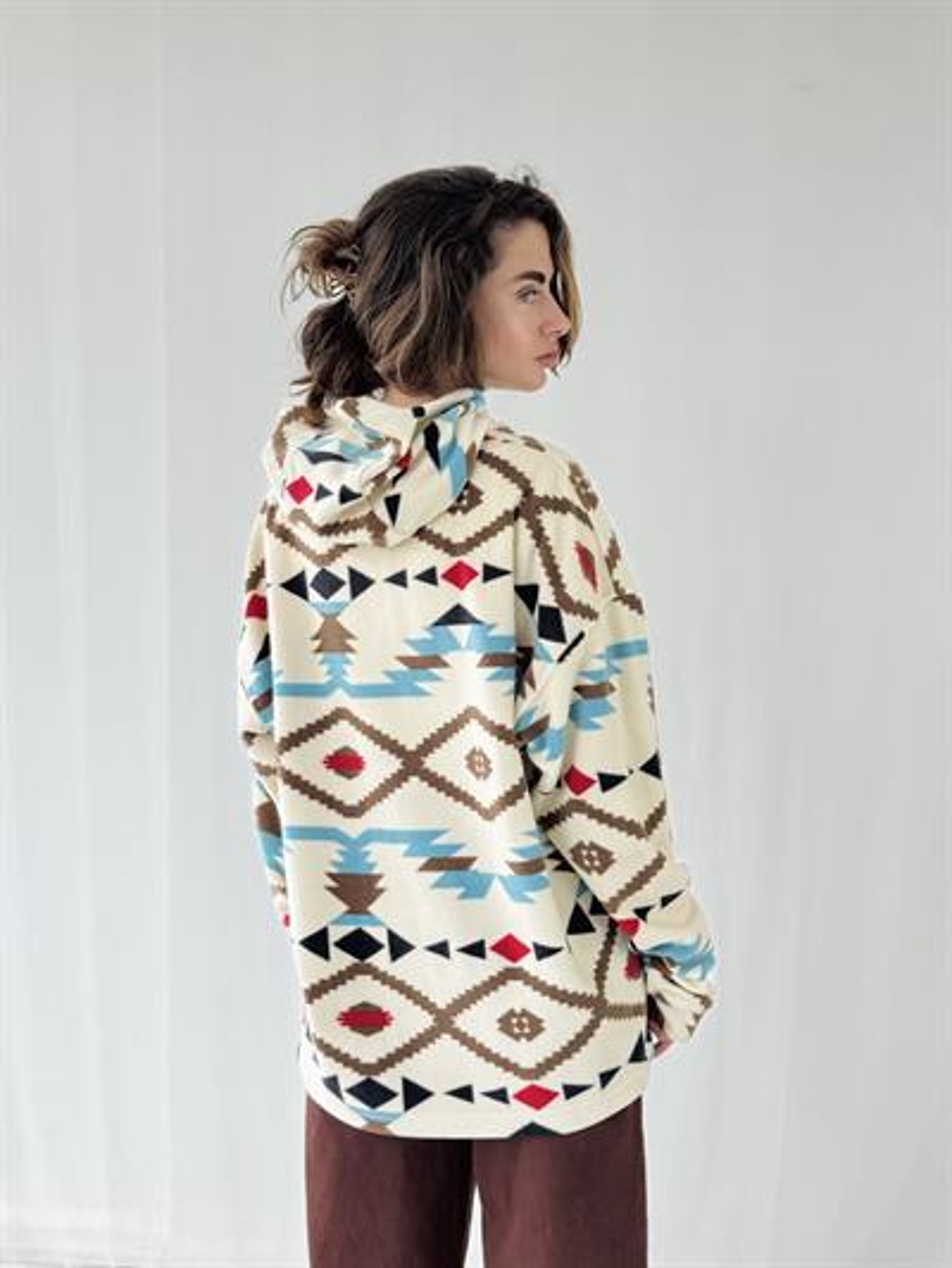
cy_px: 634
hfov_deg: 30.3
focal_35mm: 48
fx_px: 1759
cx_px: 476
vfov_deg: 39.6
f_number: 1.78
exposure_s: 1/420
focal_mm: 6.76
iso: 64
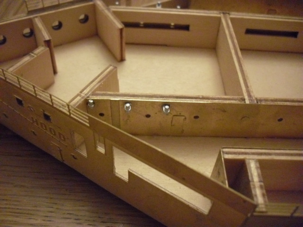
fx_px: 333
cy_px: 114
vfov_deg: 37.7
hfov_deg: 49.0
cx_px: 152
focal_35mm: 38
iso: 800
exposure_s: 1/50
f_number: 2.8
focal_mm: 6.2
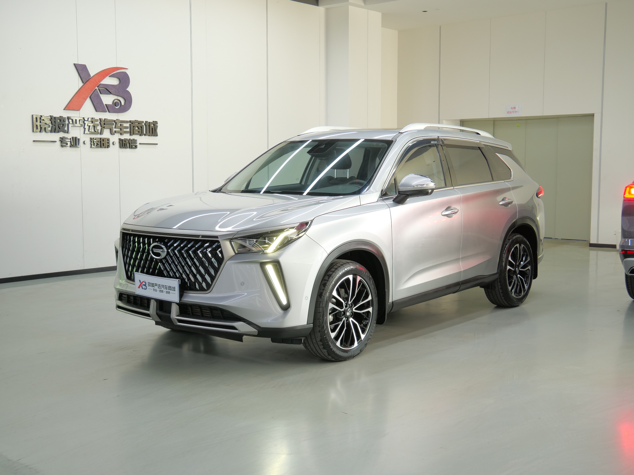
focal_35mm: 40
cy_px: 238
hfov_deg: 46.8
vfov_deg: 36.0
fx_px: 733
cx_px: 317
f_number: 4.1
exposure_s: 1/15
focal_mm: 20
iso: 320
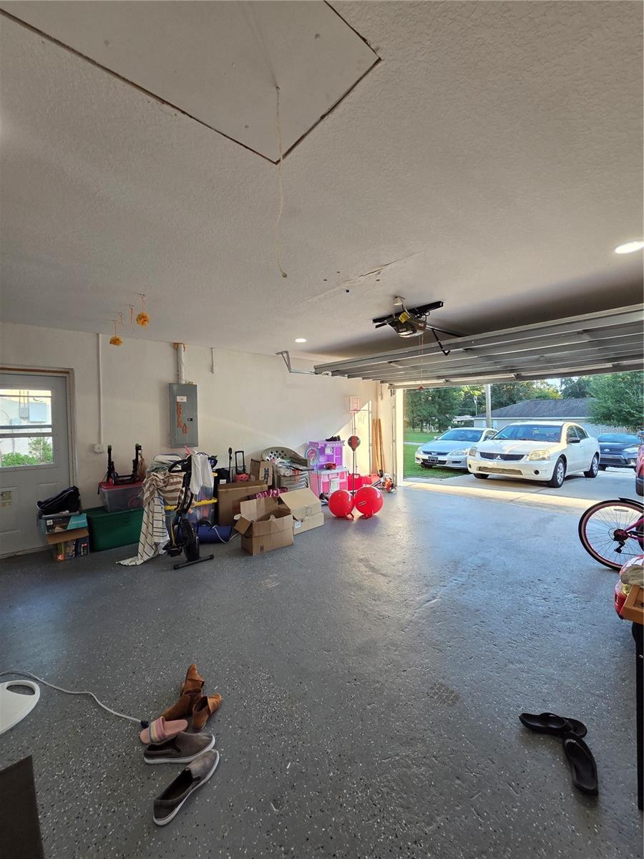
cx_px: 322
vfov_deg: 106.2
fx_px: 322
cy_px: 430
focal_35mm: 13
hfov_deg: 89.9
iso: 125
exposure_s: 1/120
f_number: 2.2
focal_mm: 2.2
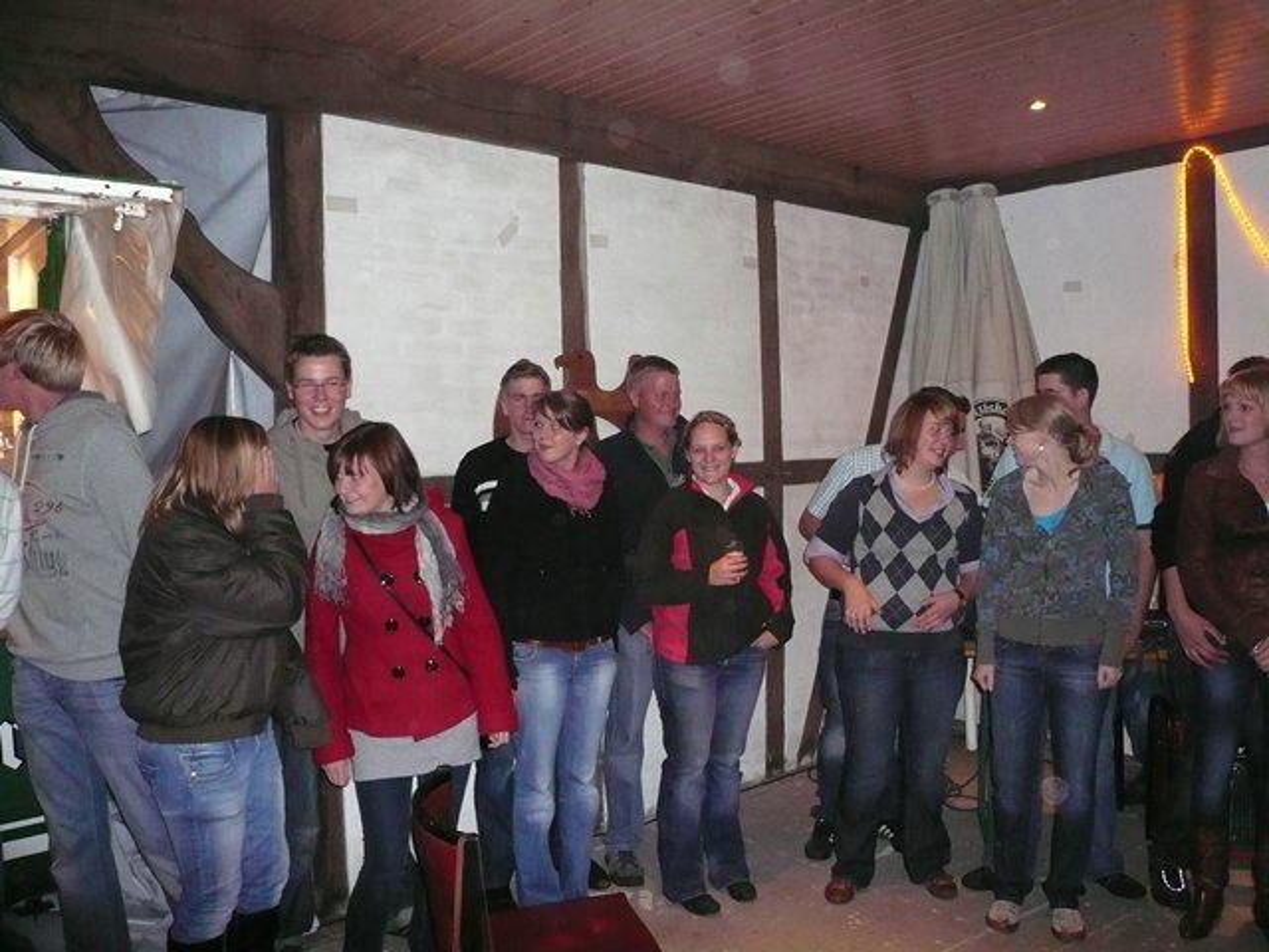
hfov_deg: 63.4
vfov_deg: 49.7
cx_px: 634
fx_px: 1026
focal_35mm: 28
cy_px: 476
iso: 400
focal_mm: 4.6
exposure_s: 1/30
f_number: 2.8
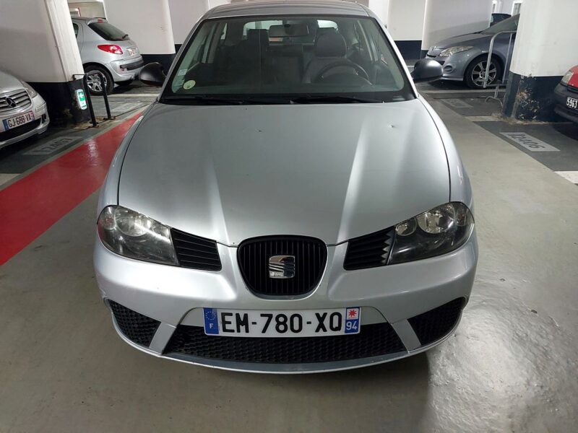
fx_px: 417
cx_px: 289
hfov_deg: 69.4
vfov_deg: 54.9
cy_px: 216
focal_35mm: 25
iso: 500
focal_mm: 5.23
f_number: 1.8
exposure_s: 1/50
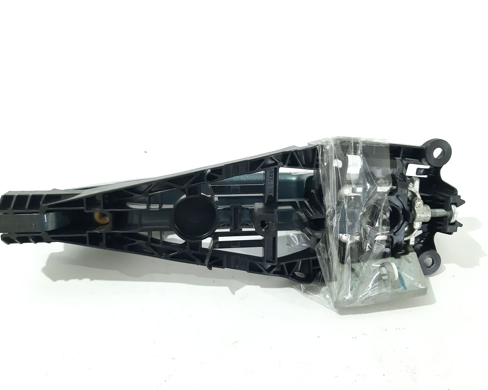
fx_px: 419
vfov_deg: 50.0
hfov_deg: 60.4
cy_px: 192
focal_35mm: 29
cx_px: 246
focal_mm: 3.93
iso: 250
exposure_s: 1/50
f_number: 1.7
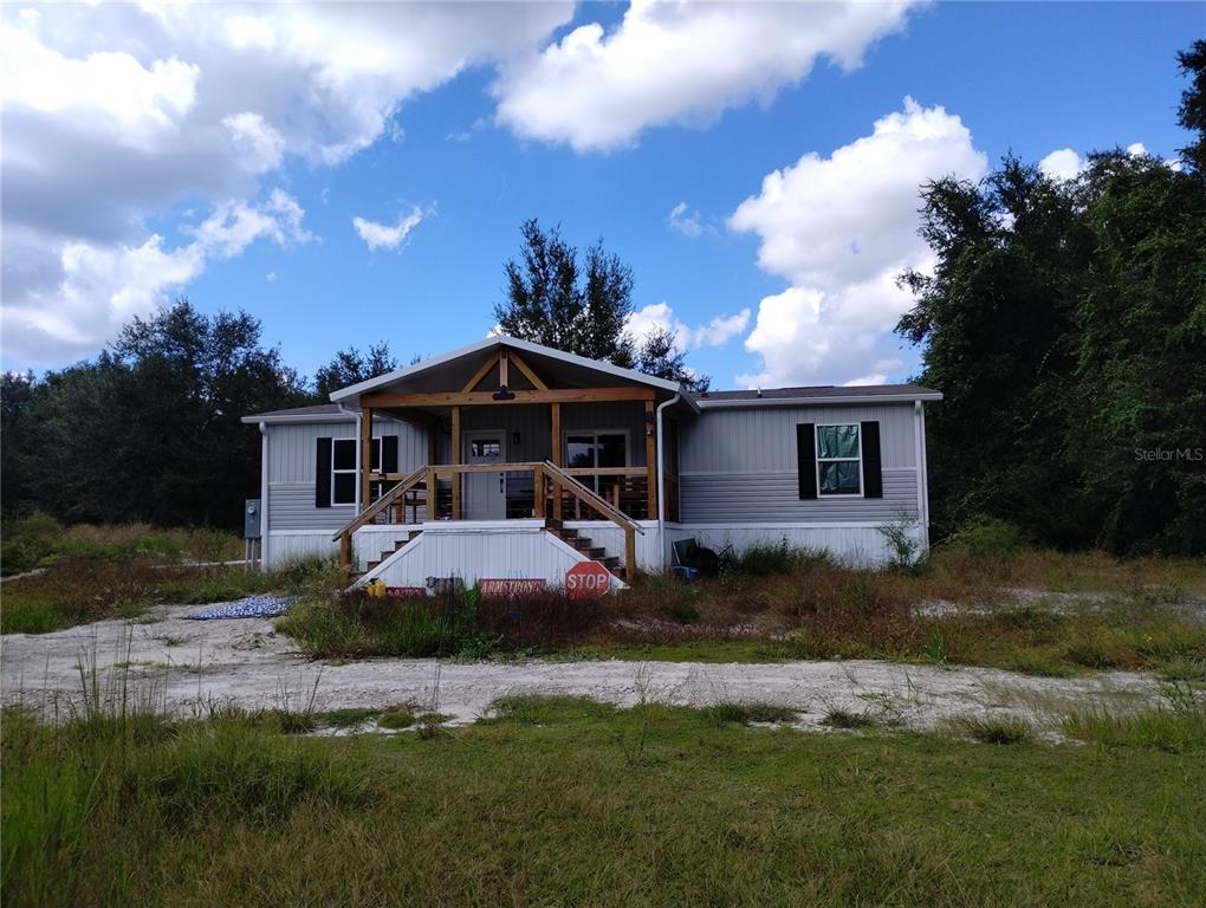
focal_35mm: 28
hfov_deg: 63.4
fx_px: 977
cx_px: 603
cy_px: 454
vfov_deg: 49.9
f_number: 1.8
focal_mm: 4.27
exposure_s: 1/651
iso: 100
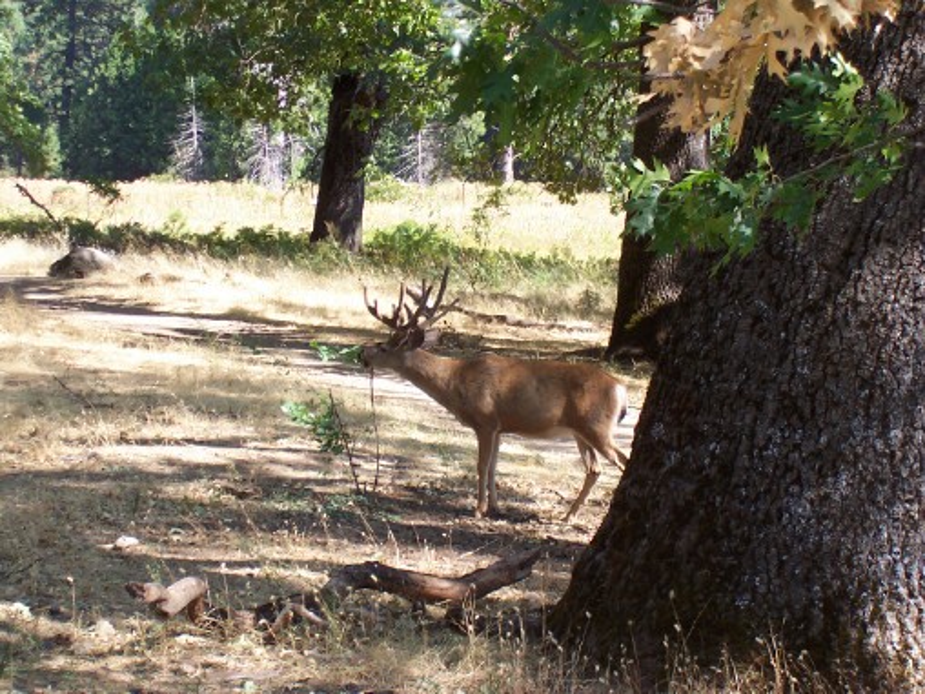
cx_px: 462
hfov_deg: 17.7
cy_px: 347
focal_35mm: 111
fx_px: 2966
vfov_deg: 13.3
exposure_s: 1/125
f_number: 4.8
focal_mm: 16.8
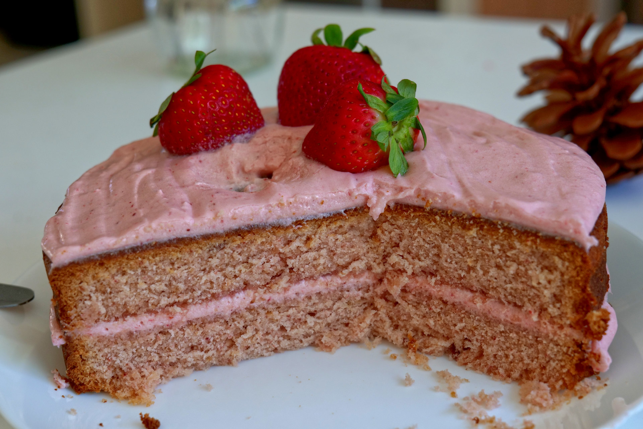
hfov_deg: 33.4
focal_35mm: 60
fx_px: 1072
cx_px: 322
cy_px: 214
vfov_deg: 22.6
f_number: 7.1
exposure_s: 1/80
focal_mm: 60
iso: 1600
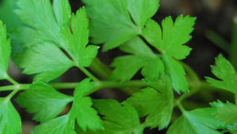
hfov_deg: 15.6
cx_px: 66
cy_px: 27
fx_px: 860
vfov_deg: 8.9
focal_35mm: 137
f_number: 6.3
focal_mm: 55
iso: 200
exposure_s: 1/60
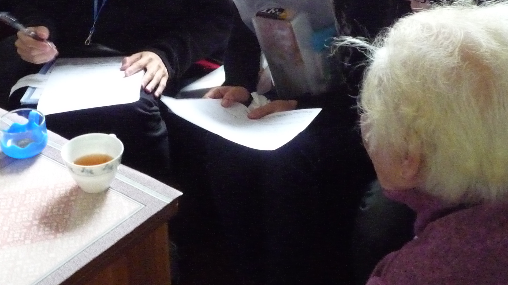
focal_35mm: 66
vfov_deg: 18.0
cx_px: 202
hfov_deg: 31.8
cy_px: 39
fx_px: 889
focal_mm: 6.3
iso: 800
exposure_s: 1/13
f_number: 3.8
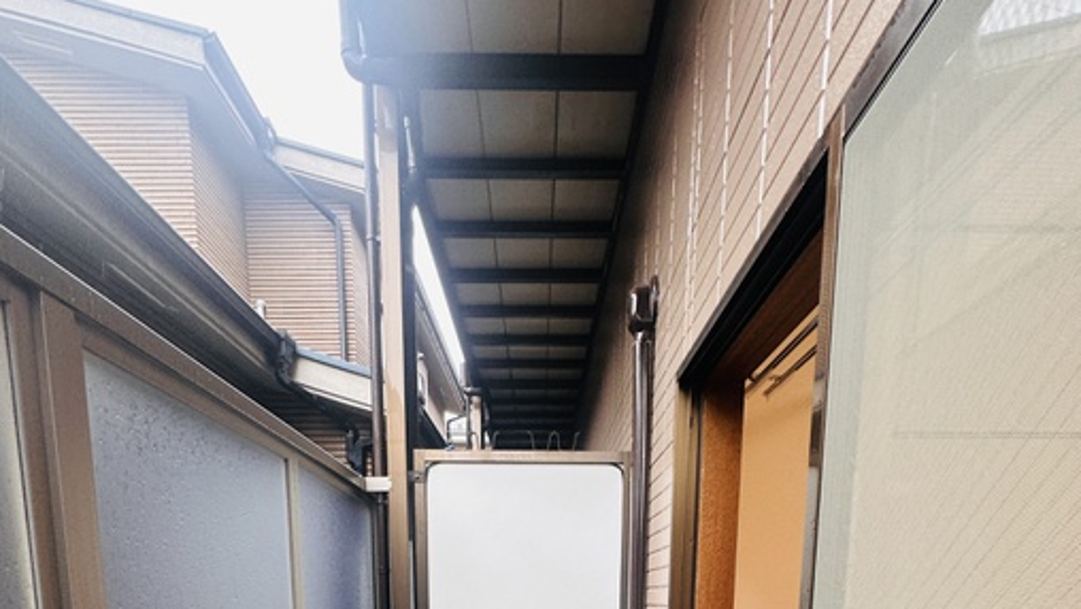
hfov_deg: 83.8
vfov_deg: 41.4
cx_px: 542
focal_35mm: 21
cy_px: 686
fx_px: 602
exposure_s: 1/100
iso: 80
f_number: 2.2
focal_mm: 2.22
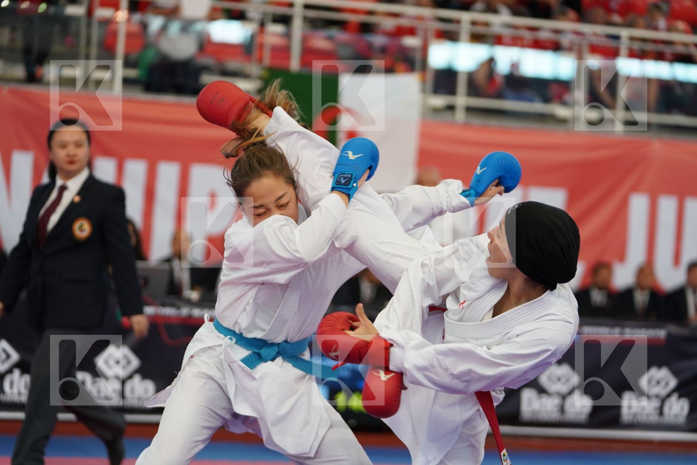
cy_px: 232
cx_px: 348
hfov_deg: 19.6
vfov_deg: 13.2
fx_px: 2013
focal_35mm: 104
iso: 1250
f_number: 2.8
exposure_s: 1/800
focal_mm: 104
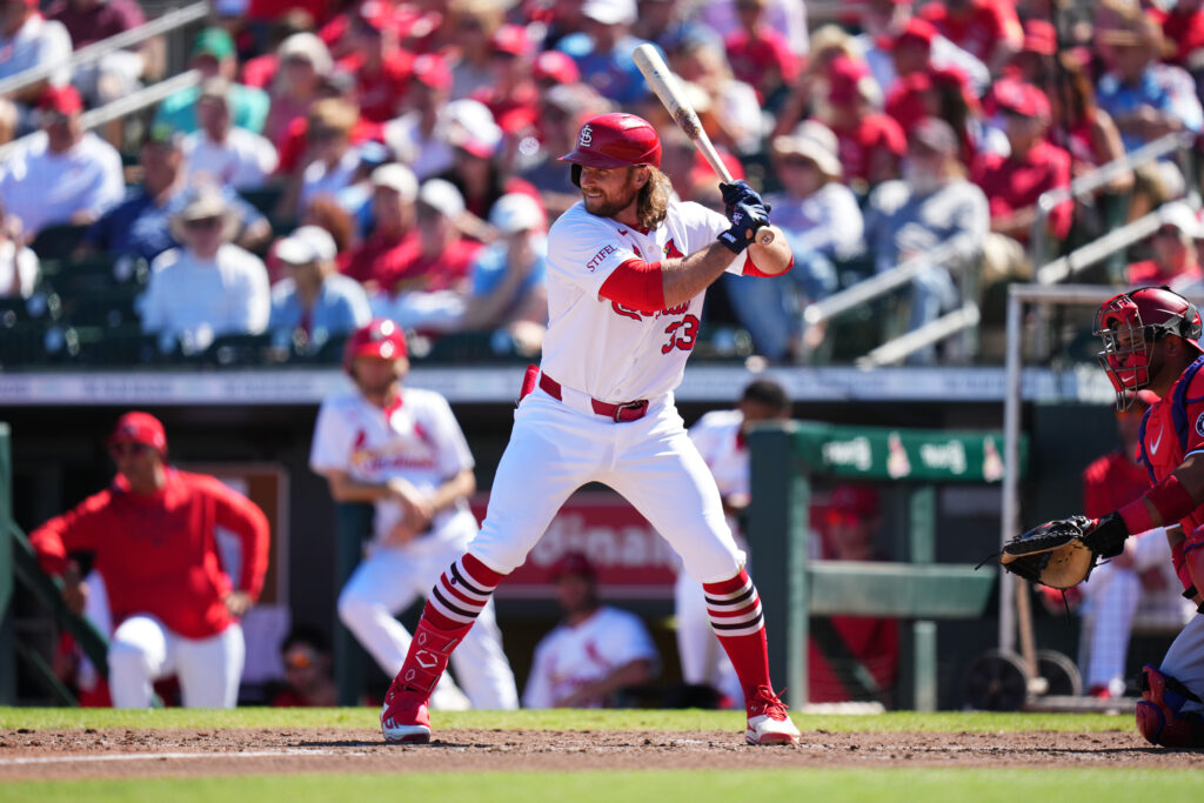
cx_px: 602
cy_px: 402
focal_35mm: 400
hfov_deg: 5.2
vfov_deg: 3.4
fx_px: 13379
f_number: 2.8
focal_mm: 400
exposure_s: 1/4000
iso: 500
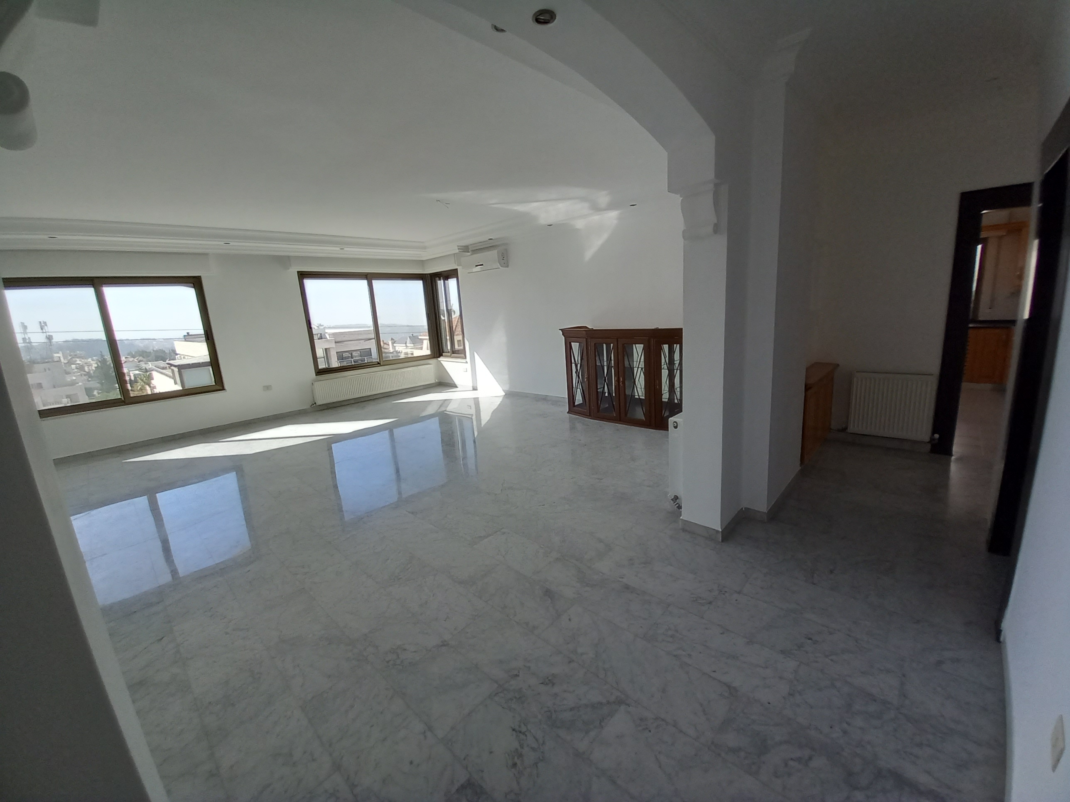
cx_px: 535
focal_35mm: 13
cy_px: 401
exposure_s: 1/184
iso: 40
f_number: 2.2
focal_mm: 1.13
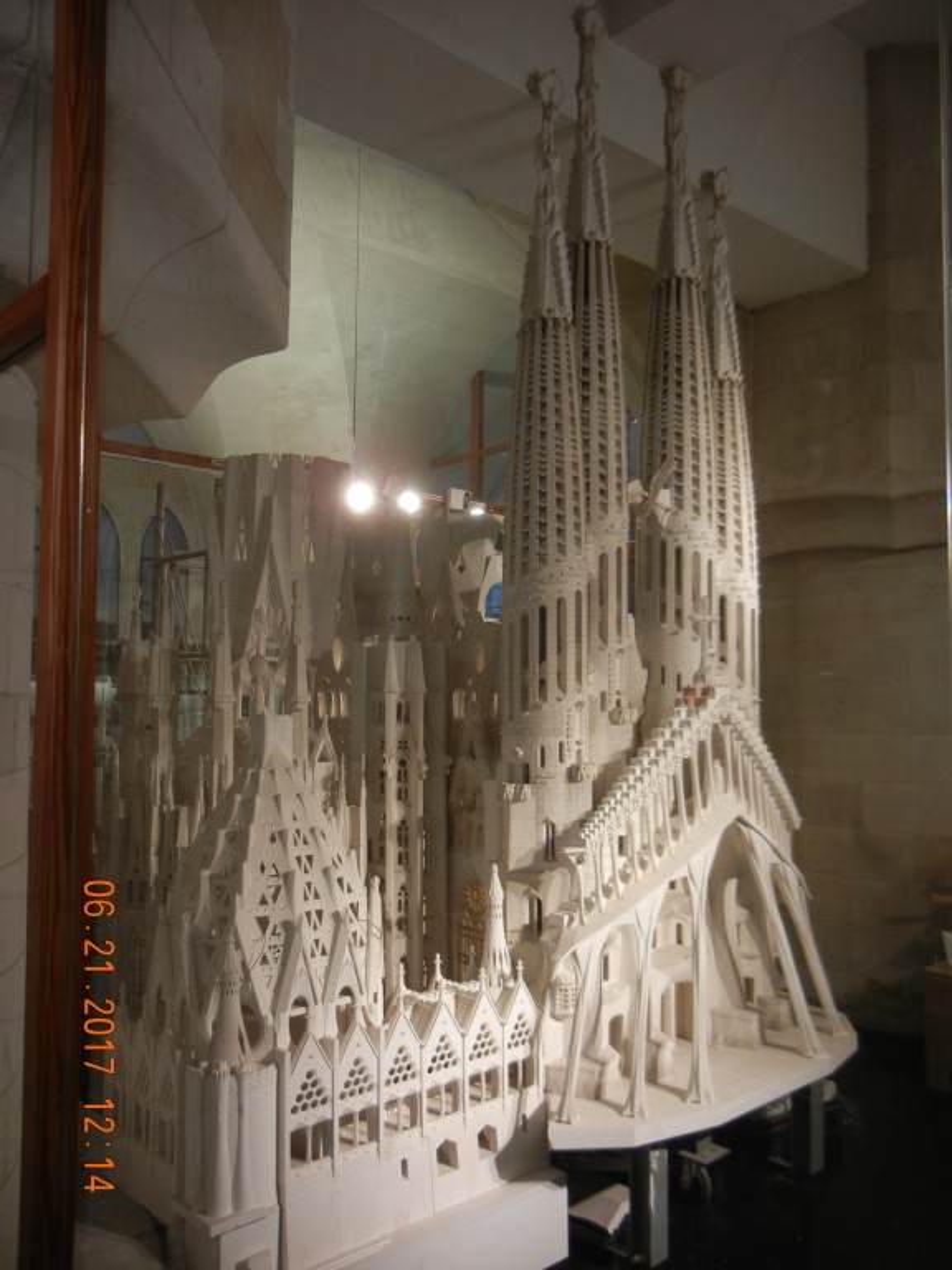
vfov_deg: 60.0
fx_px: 1100
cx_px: 476
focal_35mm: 30
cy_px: 635
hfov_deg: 46.8
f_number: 3.5
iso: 232
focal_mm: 5.4
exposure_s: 1/30
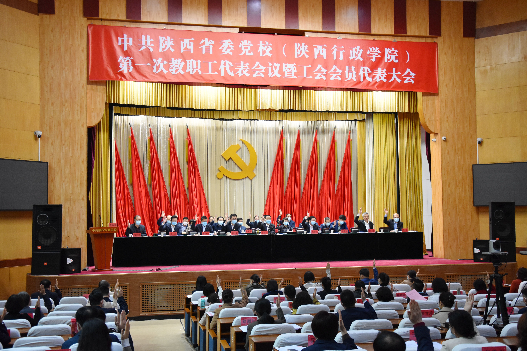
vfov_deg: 31.9
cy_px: 176
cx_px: 264
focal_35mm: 42
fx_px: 615
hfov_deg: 46.4
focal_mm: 28
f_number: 4
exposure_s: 1/100
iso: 1600
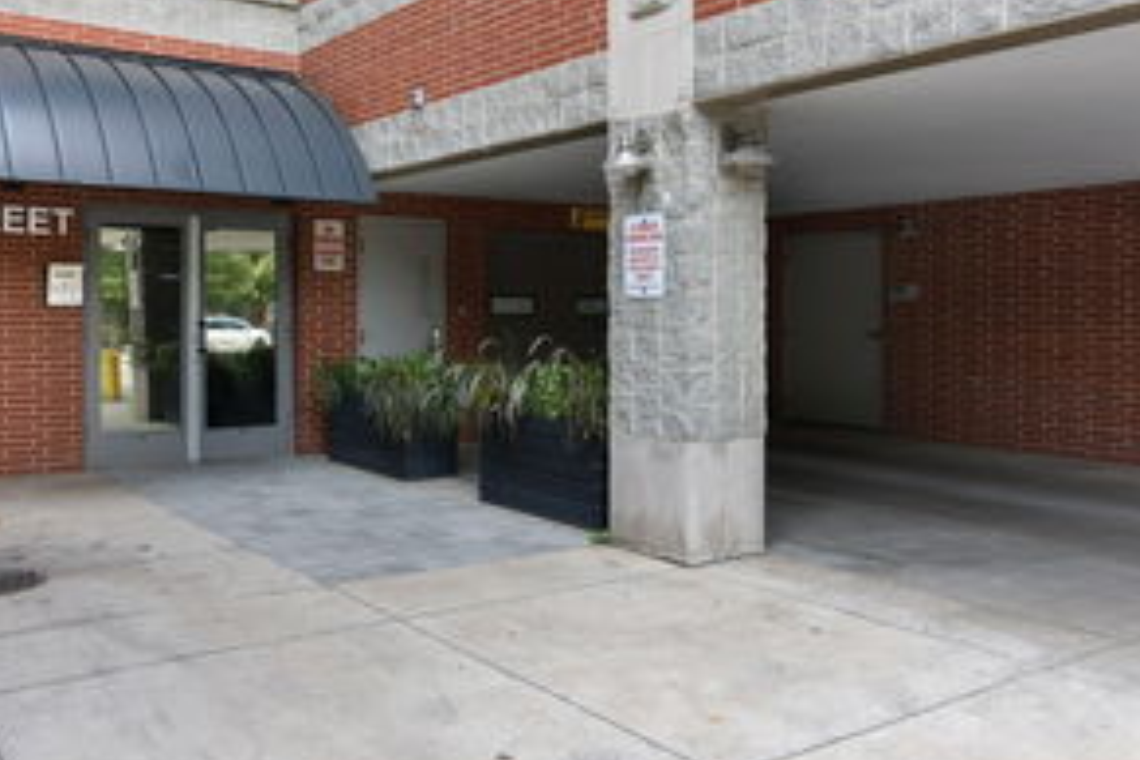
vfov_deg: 39.7
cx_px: 396
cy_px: 286
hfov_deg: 56.2
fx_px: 1045
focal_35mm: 33
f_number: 8
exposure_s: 1/25
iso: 250
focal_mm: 20
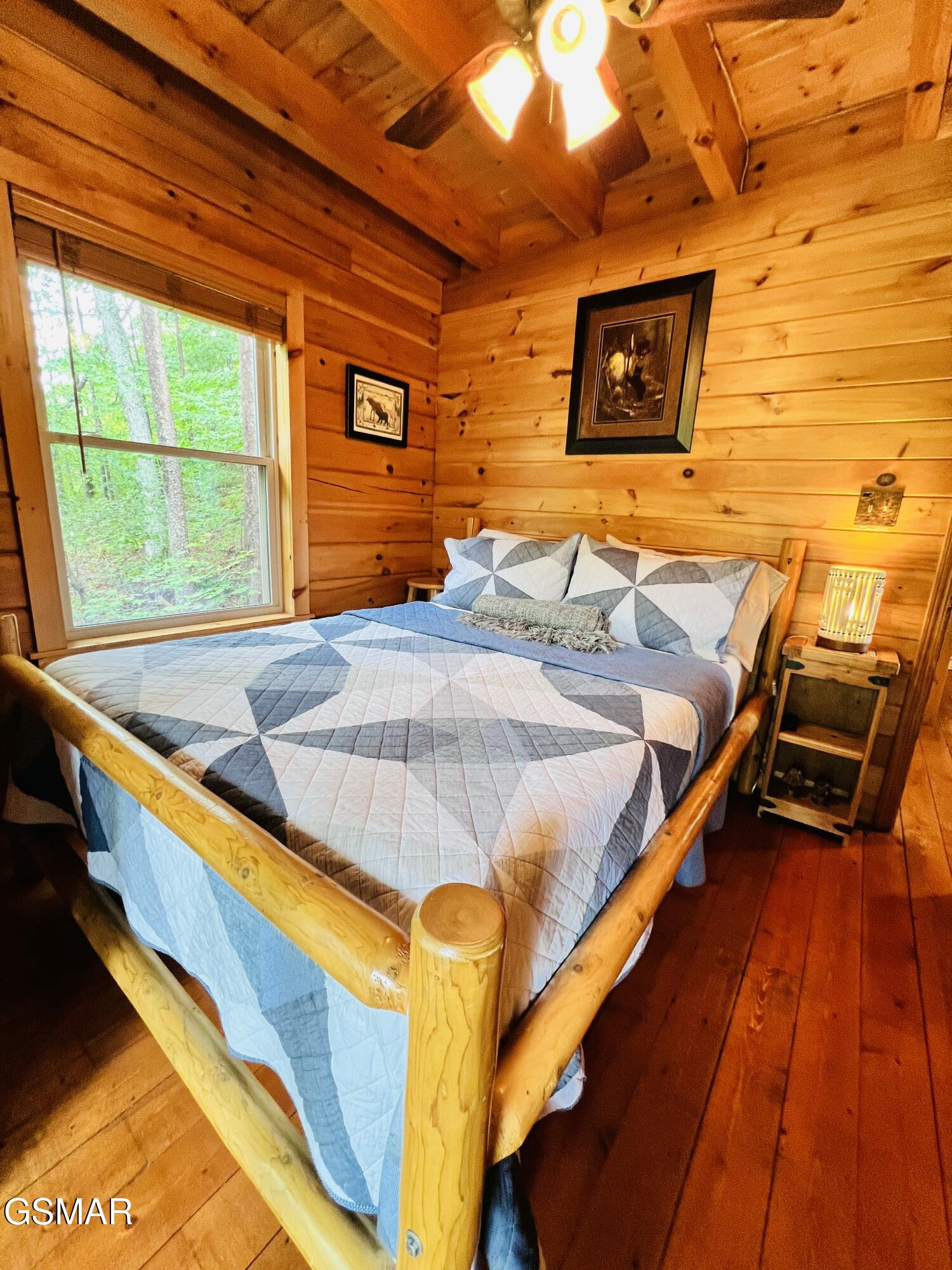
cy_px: 635
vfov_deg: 106.2
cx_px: 476
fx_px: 477
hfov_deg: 89.9
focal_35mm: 13
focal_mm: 1.57
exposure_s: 1/60
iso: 320
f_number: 1.8
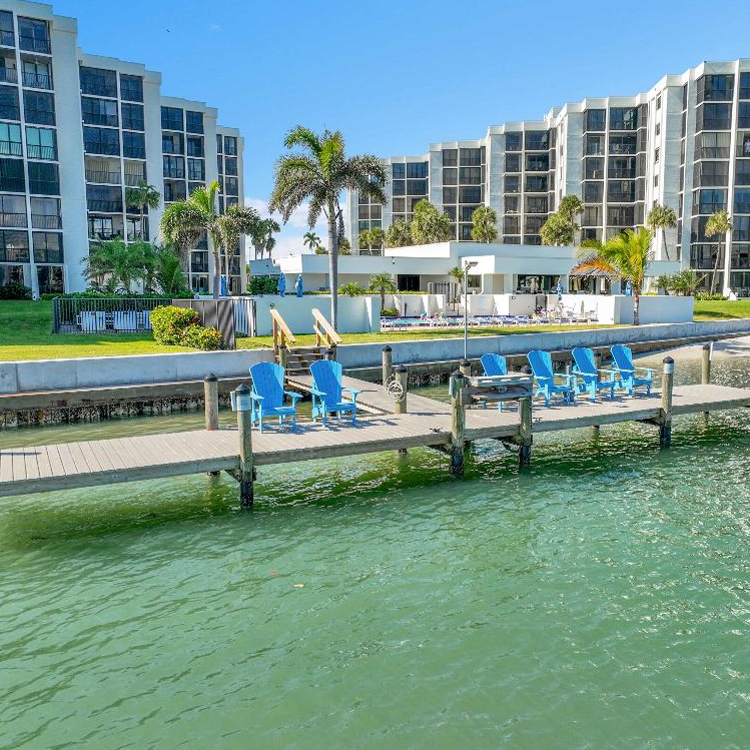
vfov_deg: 55.6
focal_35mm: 29
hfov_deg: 55.4
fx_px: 711
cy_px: 377
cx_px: 431
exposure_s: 1/2000
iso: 200
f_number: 2.8
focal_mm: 12.29
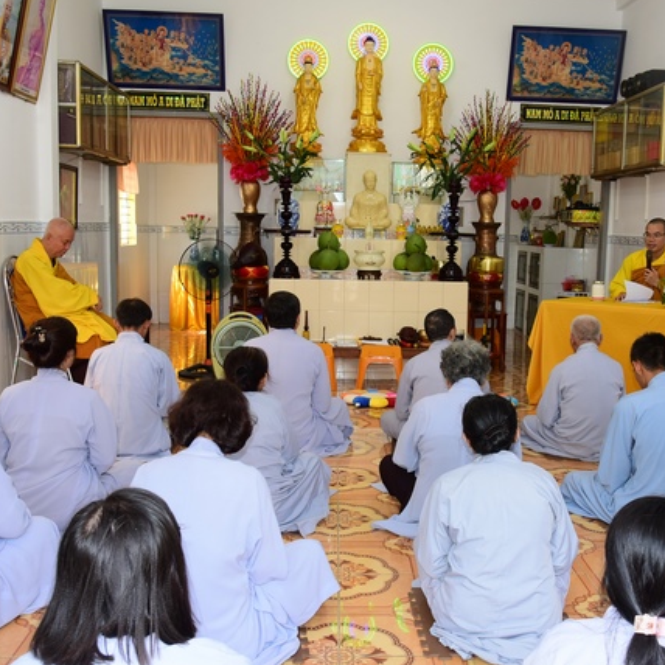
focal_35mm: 40
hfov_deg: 41.7
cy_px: 329
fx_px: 869
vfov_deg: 41.9
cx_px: 395
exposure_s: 1/60
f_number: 6.3
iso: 640
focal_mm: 31
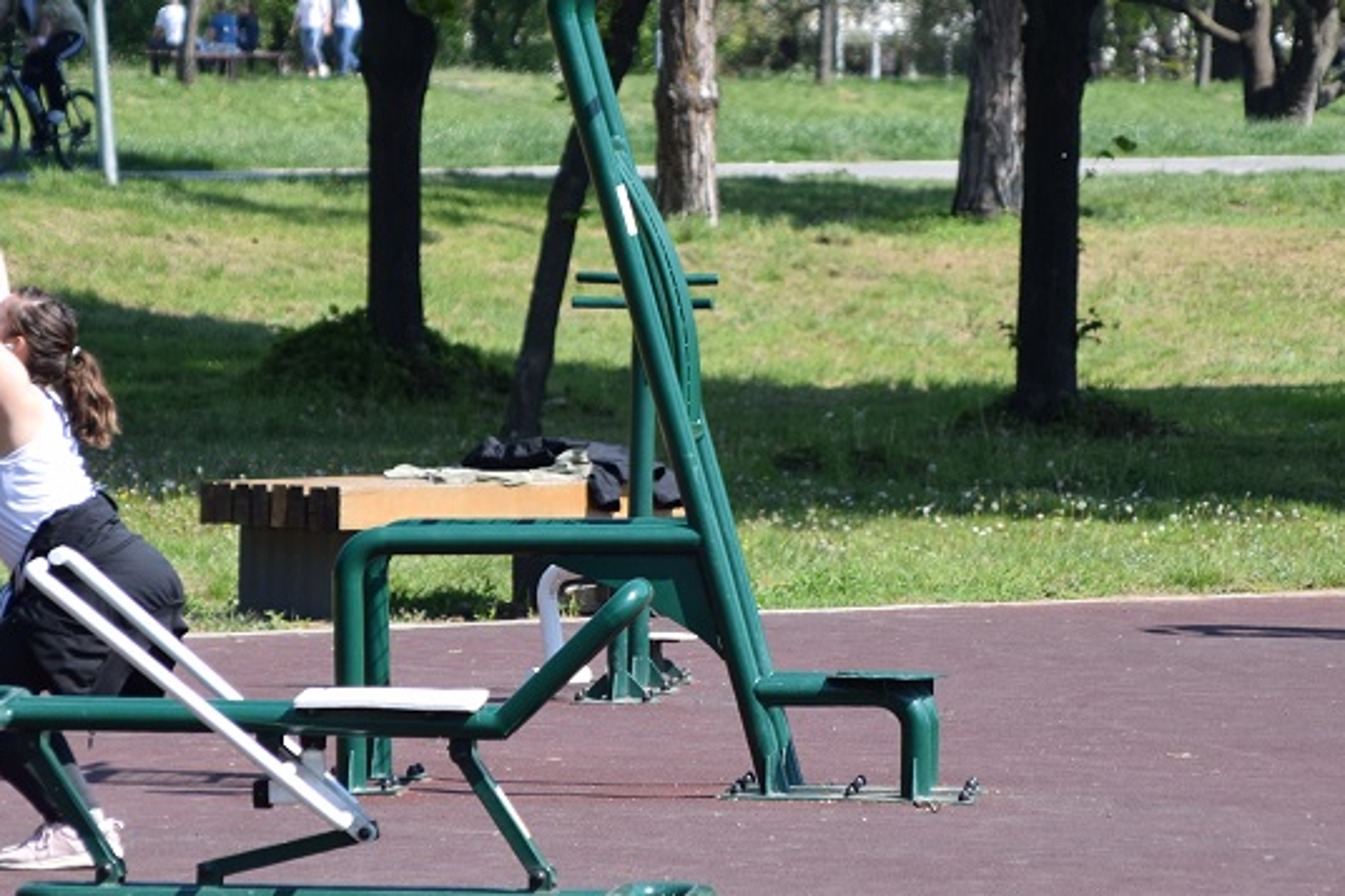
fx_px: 13594
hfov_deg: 5.7
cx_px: 635
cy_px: 326
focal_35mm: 364
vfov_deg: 3.8
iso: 100
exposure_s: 1/250
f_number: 5.6
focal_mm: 130
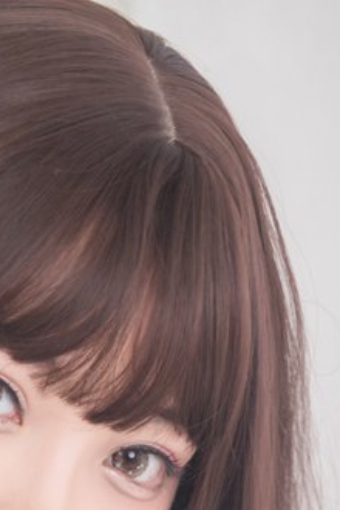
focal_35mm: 295
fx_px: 4179
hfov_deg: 4.6
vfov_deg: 6.4
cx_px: -100
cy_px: 1467
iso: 125
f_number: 1.8
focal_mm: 50
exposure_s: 1/60
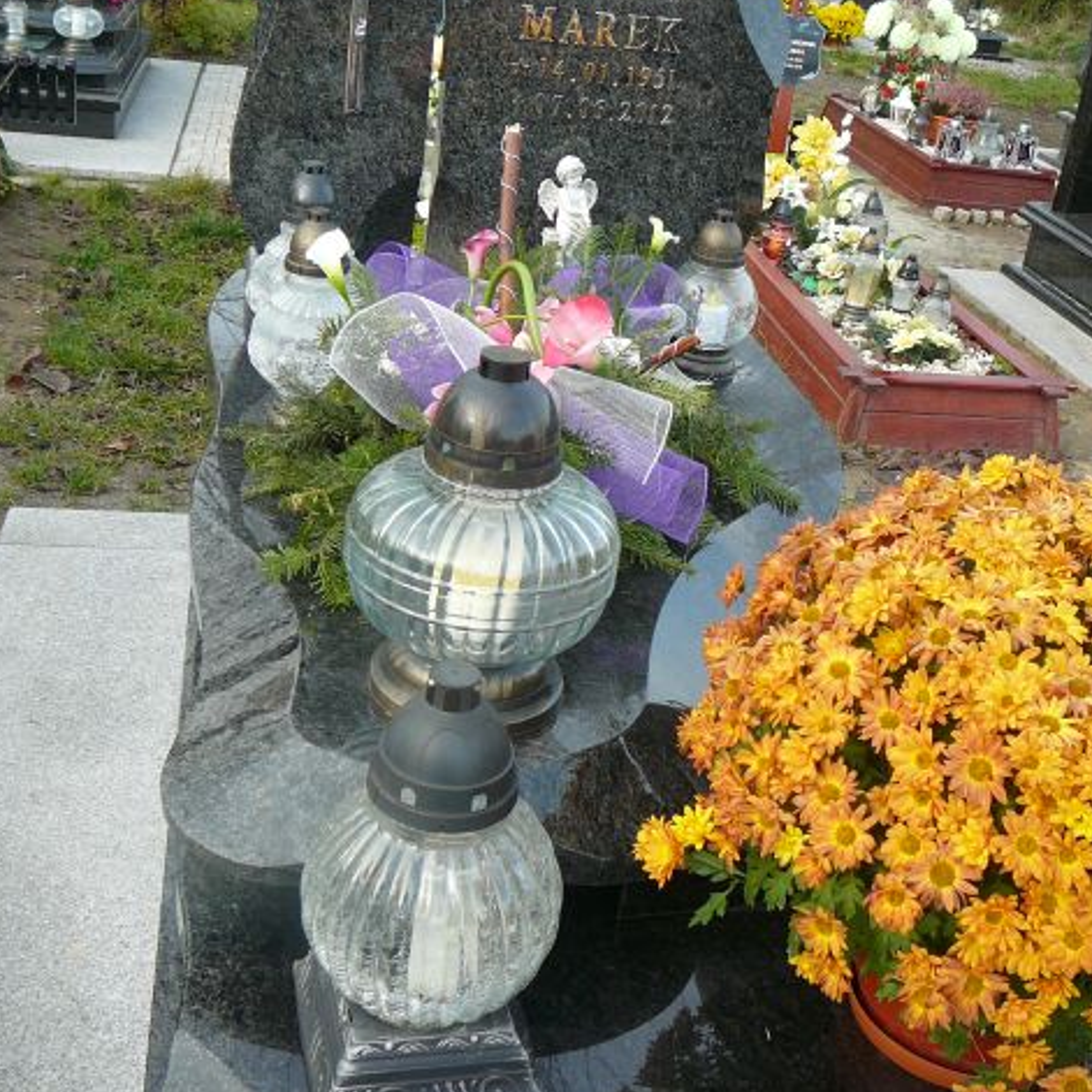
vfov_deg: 40.0
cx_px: 540
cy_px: 487
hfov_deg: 40.0
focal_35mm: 42
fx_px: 1499
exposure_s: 1/160
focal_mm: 5.2
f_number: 2.8
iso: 80
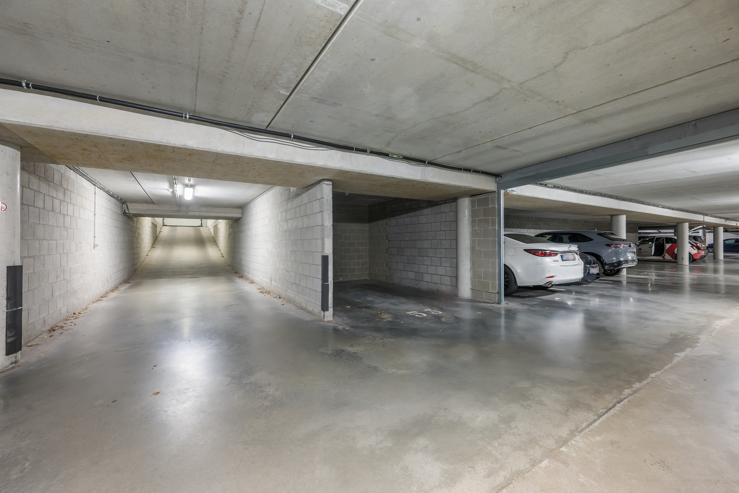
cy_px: 246
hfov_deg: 104.2
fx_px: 287
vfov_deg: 81.3
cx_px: 370
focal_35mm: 14
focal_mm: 14
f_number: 8
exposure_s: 1/4
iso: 250
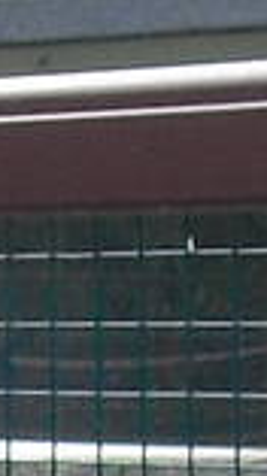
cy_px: 870
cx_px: -986
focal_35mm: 400
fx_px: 5048
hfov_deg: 2.9
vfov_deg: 5.3
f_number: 3.1
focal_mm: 6.3
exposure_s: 1/125
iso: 100
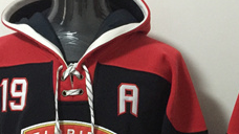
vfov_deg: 12.4
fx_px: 614
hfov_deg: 21.4
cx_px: 222
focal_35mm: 97
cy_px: 122
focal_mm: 4.15
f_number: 2.2
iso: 200
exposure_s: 1/8
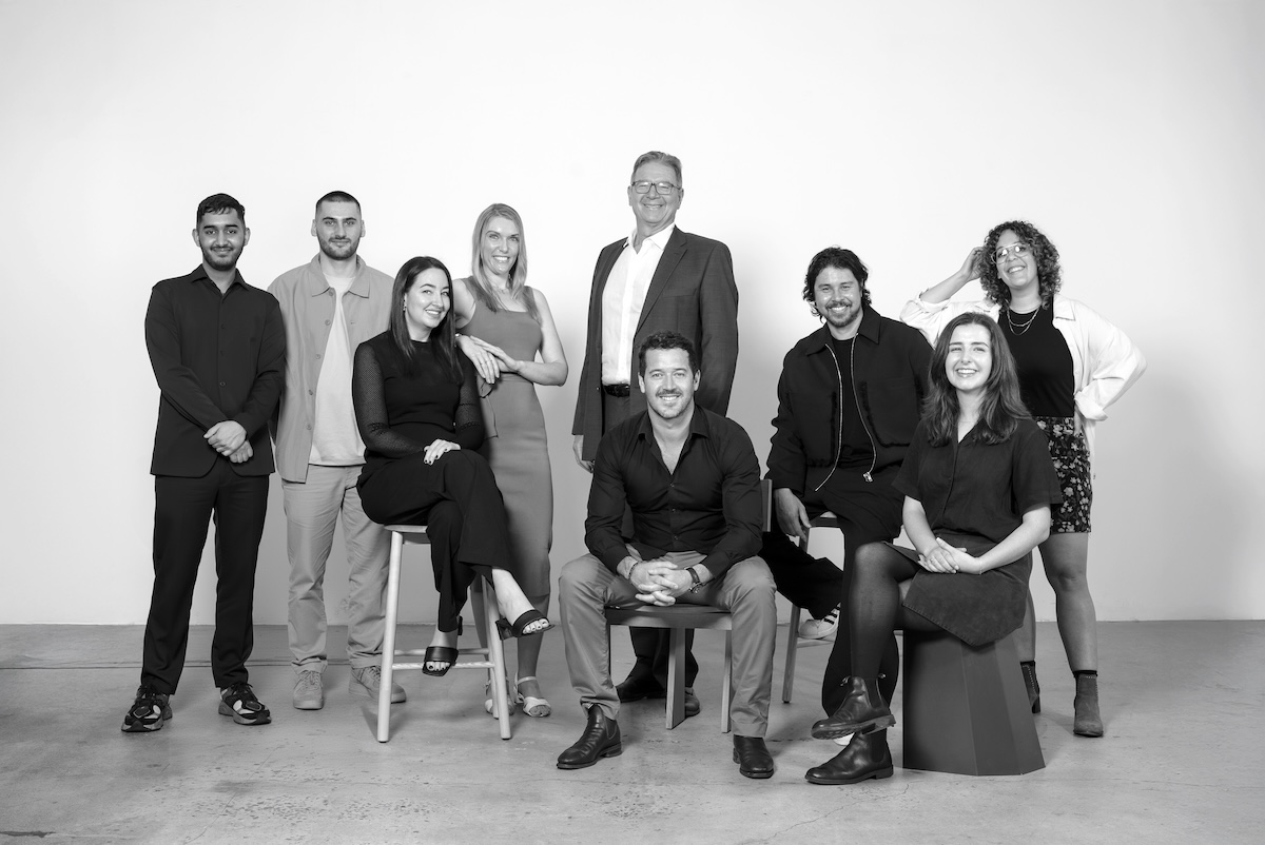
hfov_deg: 39.6
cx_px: 632
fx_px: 1758
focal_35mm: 50
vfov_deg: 27.0
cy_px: 422
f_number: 9
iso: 250
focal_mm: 50
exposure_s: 1/200
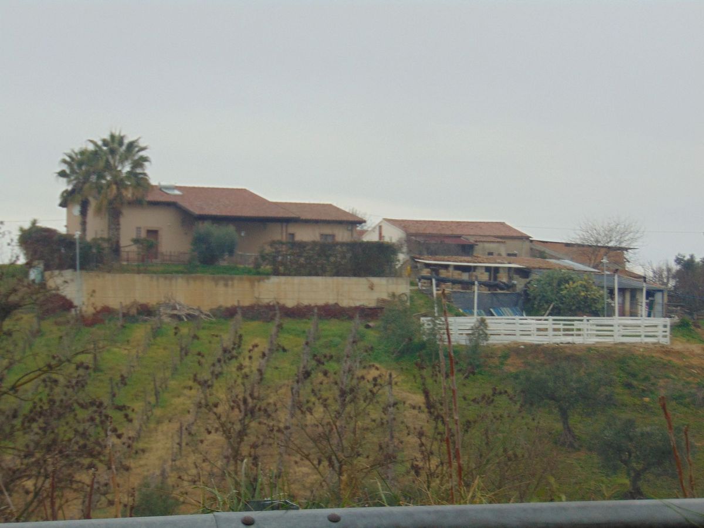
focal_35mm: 108
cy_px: 264
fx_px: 2196
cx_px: 352
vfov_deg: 13.7
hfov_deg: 18.2
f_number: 3.9
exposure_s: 1/30
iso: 80
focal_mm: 19.4
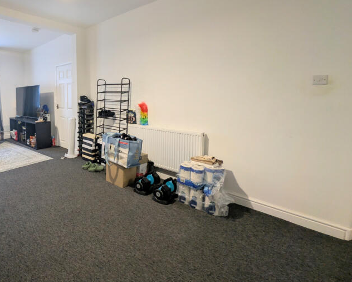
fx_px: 198
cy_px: 112
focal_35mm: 19
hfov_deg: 76.8
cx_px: 86
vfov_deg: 70.1
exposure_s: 1/33.2
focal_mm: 2.23
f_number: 1.95
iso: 187
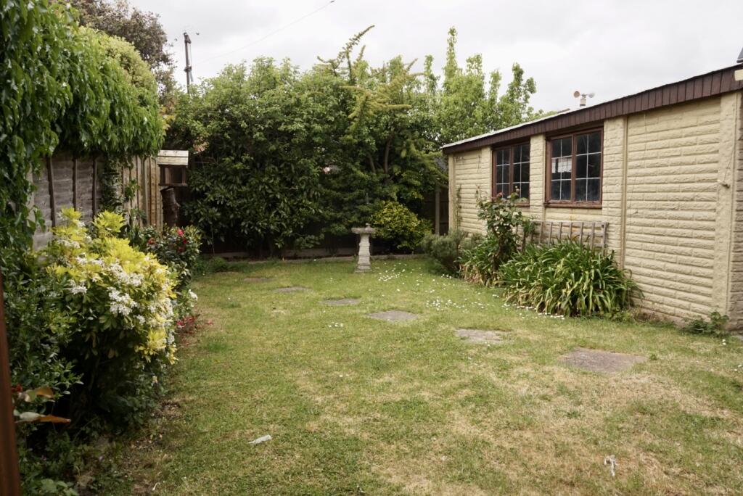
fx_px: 527
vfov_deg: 50.5
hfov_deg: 70.4
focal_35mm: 26
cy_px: 248
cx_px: 372
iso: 400
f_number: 13
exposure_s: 1/160
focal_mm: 17
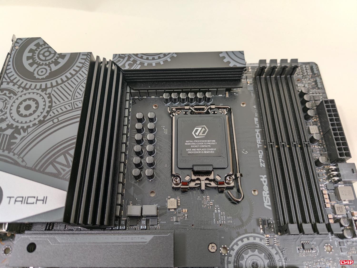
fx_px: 248
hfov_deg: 71.6
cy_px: 134
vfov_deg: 56.8
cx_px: 178
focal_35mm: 24
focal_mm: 6.78
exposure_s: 1/33
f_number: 1.85
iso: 351
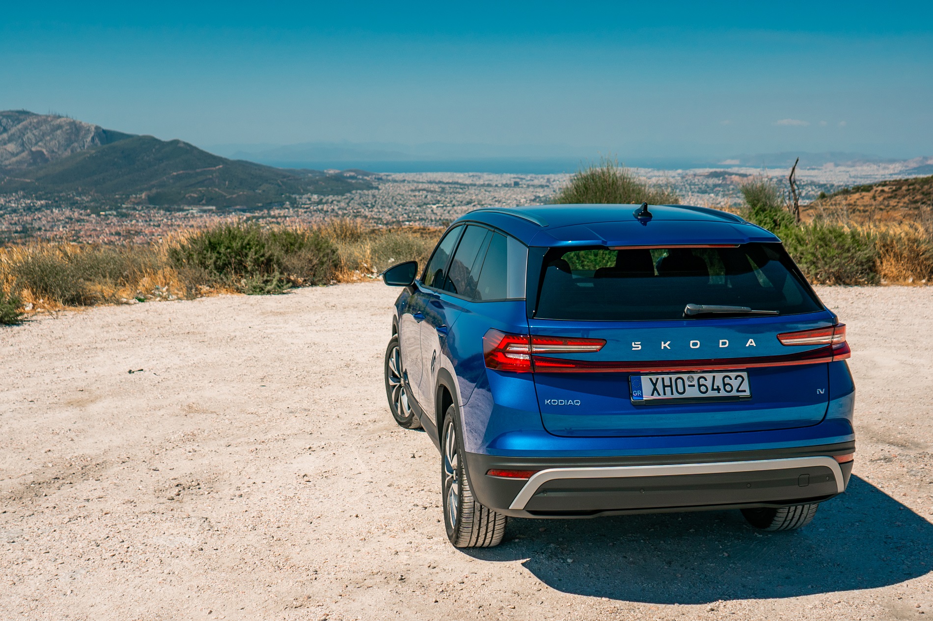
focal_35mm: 42
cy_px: 310
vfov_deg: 31.9
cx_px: 466
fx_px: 1088
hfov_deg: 46.4
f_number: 3.5
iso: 100
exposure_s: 1/3200
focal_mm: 28
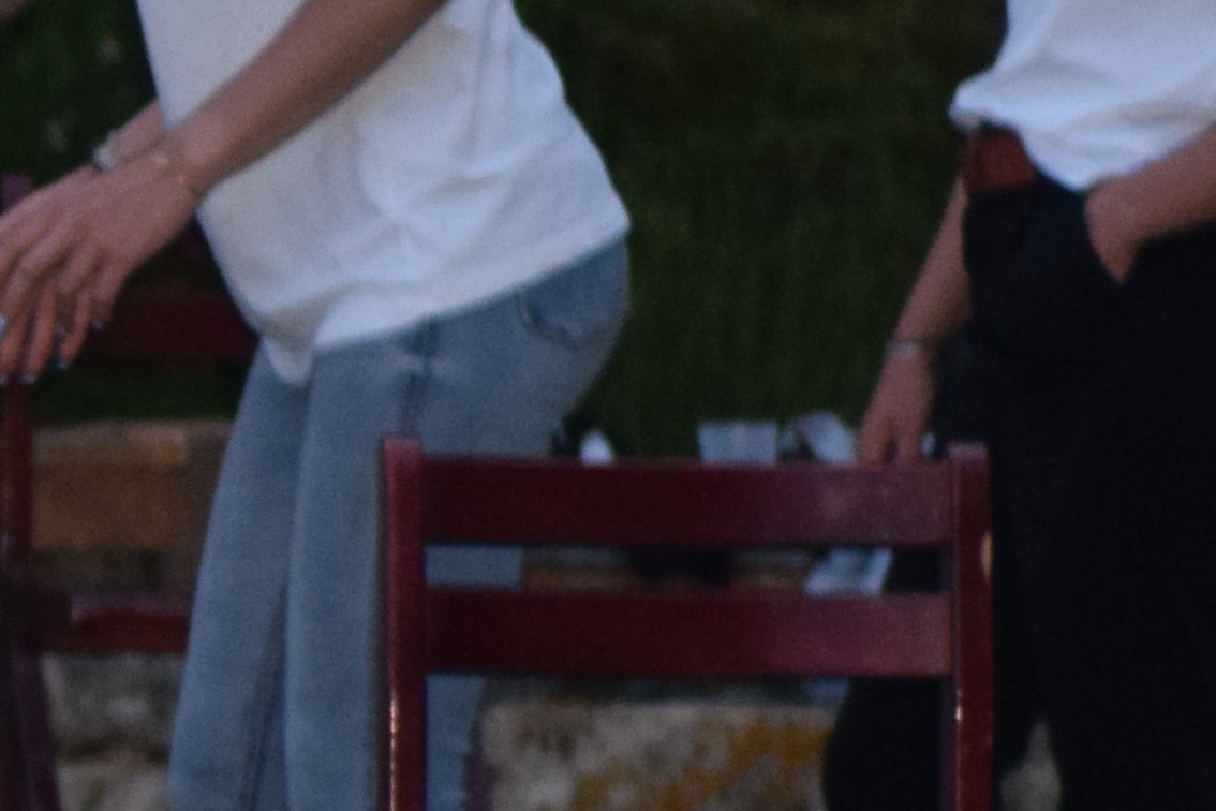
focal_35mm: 873
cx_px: -1709
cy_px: 146
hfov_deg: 2.3
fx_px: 29486
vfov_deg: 1.6
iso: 1400
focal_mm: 110
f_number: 4
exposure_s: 1/60
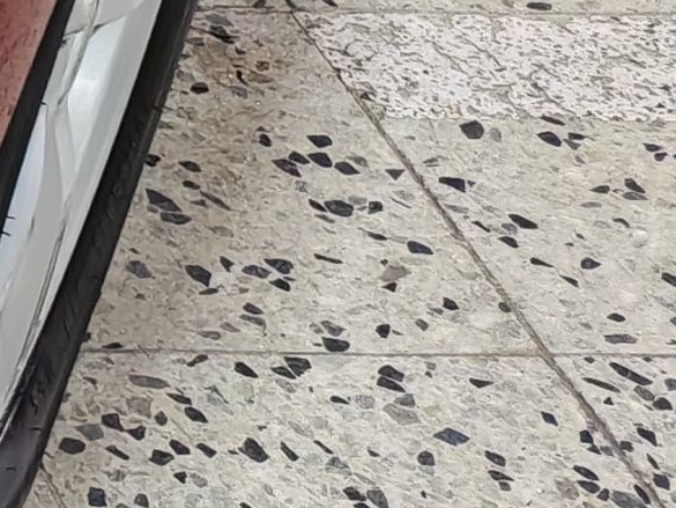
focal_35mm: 189
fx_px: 3692
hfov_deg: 8.2
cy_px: -665
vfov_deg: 7.4
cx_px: -1587
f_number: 1.9
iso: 500
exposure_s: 1/100
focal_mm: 6.12
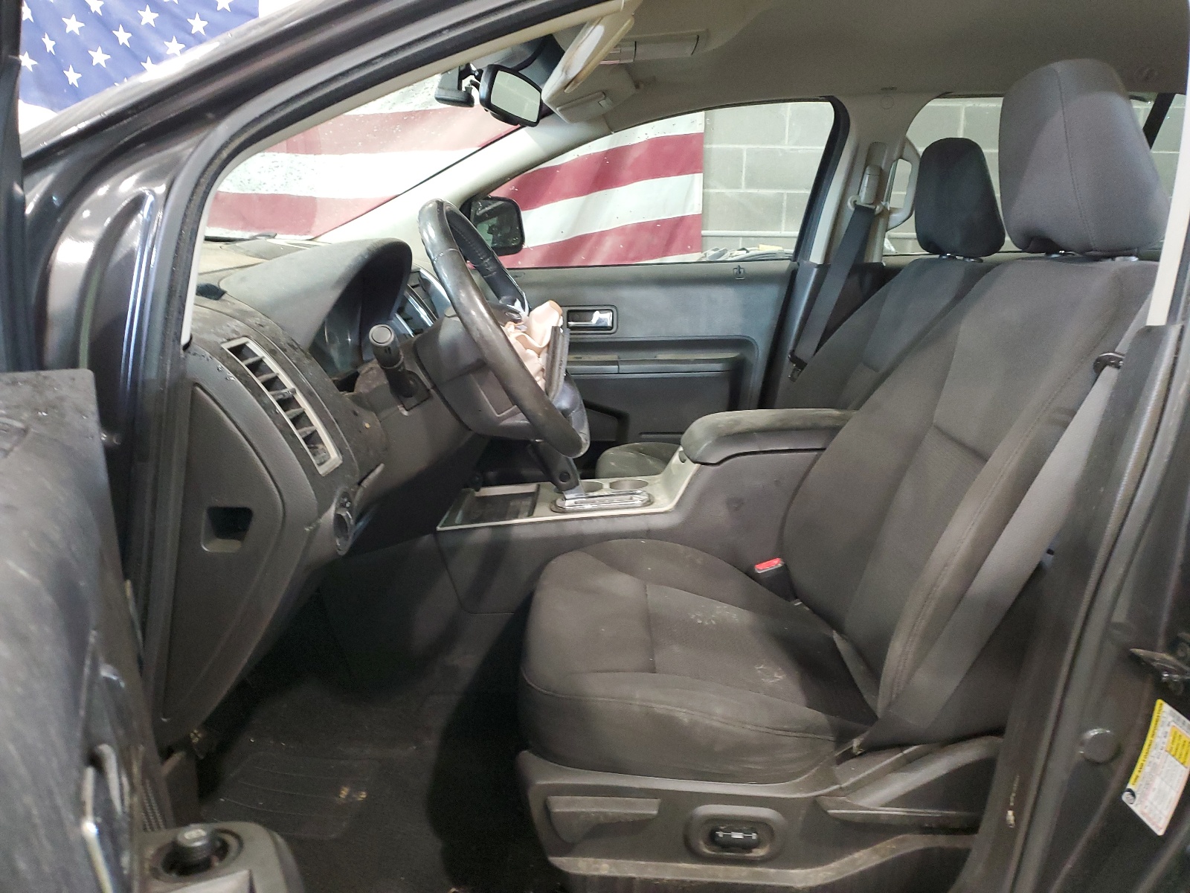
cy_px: 446
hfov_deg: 67.3
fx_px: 894
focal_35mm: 26
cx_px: 595
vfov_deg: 53.1
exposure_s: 1/15
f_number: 1.5
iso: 298
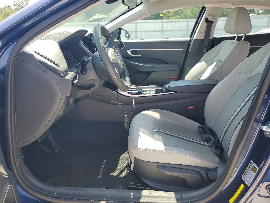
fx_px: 203
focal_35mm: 26
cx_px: 135
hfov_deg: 67.3
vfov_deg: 53.1
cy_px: 102
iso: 50
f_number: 1.5
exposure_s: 1/476
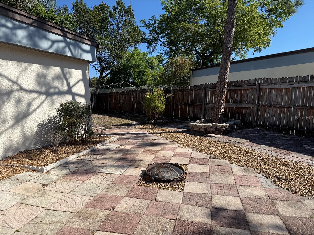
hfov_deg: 71.6
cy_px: 118
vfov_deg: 56.8
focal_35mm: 24
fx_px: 218
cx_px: 157
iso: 80
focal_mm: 6.76
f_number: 1.78
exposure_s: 1/4673
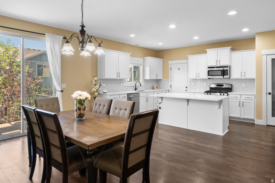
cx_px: 138
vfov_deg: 59.5
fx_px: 160
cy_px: 92
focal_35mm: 21
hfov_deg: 81.2
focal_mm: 14
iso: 2000
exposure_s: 1/80
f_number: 6.3
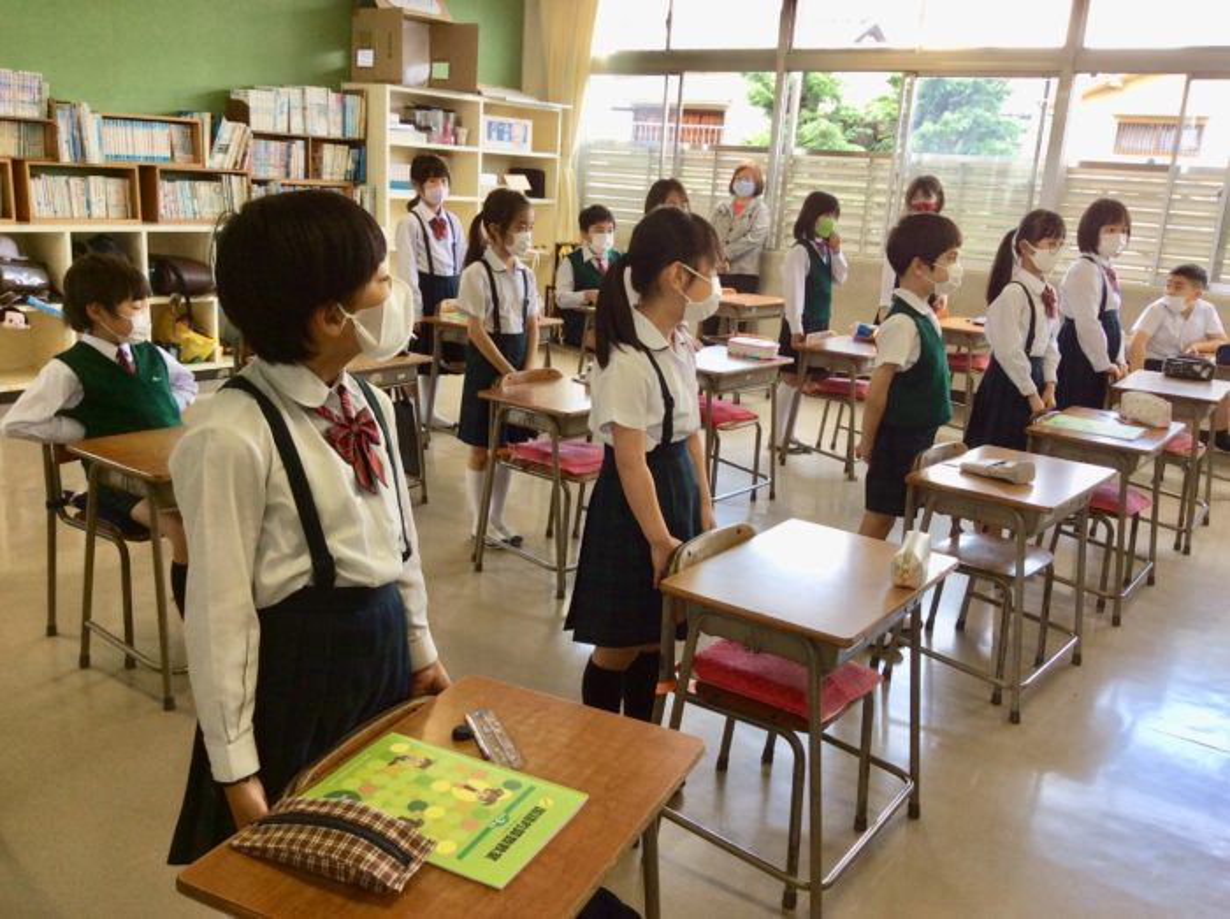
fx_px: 1135
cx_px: 615
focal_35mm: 32
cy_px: 460
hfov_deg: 56.9
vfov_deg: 44.1
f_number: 2.4
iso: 32
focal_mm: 3.3
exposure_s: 1/60
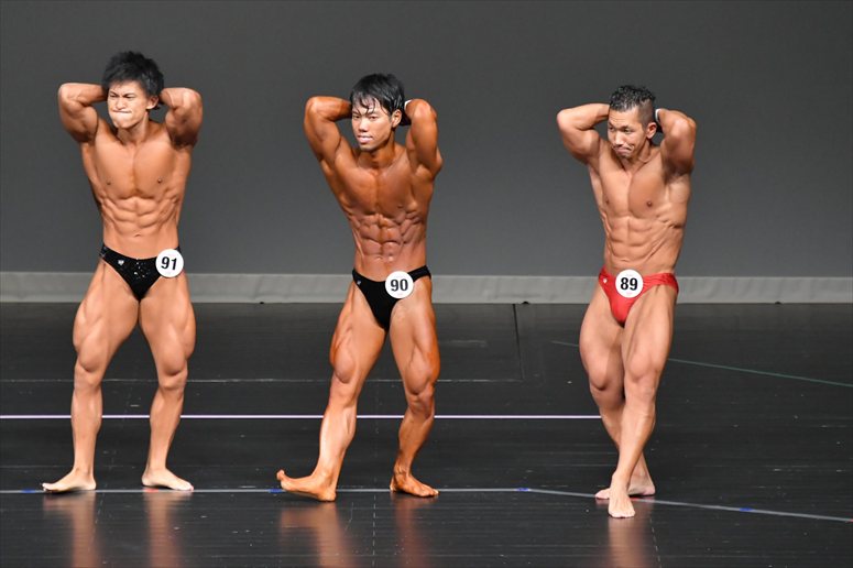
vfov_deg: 4.0
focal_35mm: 345
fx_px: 8171
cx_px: 426
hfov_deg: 6.0
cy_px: 284
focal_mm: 230
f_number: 5.6
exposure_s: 1/400
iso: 5000
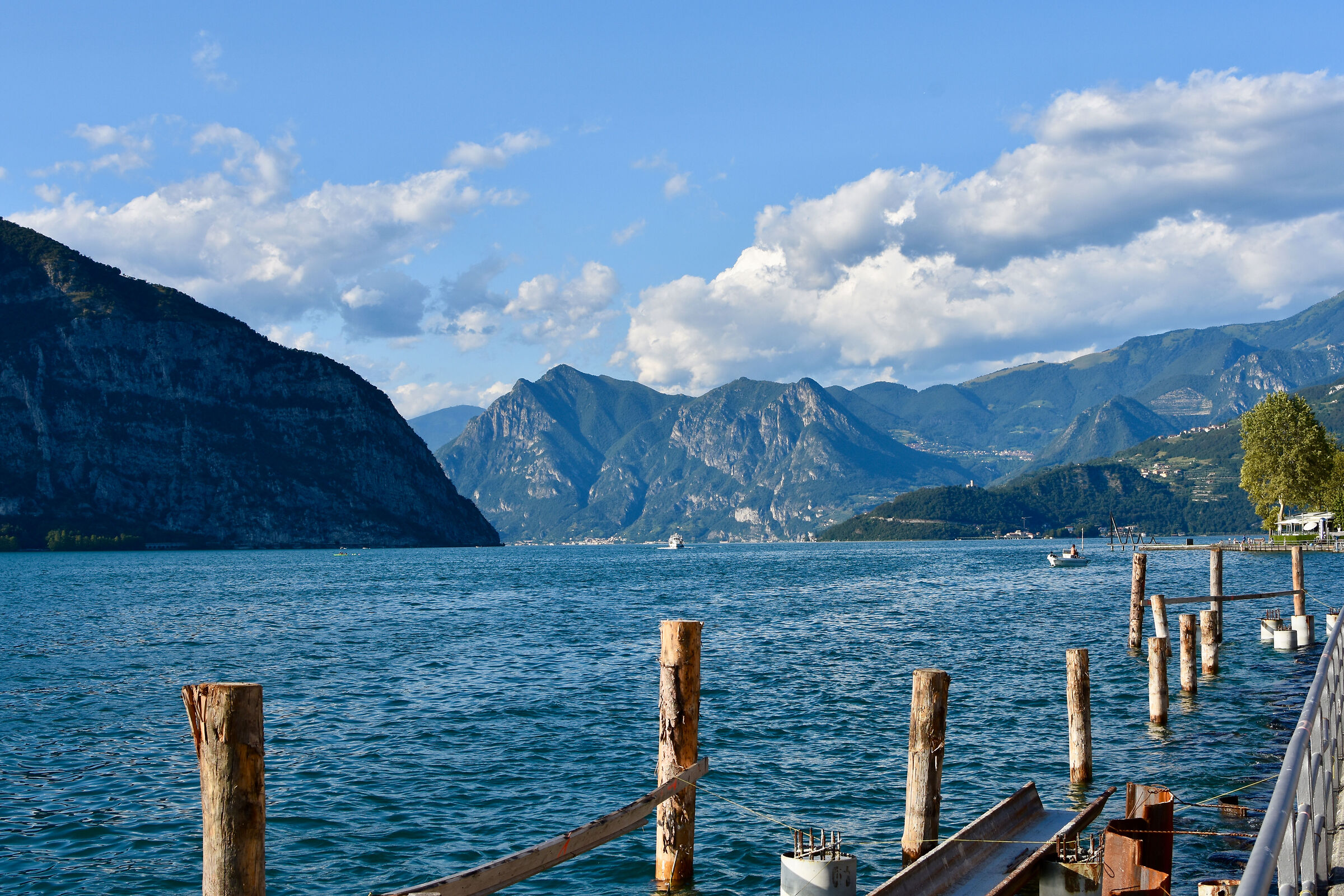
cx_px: 672
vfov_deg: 25.8
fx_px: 1960
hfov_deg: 37.9
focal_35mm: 52
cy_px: 448
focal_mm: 35
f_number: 8
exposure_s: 1/500
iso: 220
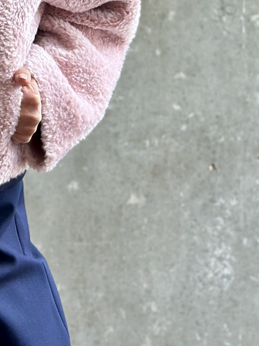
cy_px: -90
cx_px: -40
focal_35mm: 141
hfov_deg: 10.4
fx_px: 1407
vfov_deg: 13.5
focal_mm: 6.86
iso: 100
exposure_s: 1/124
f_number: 1.78
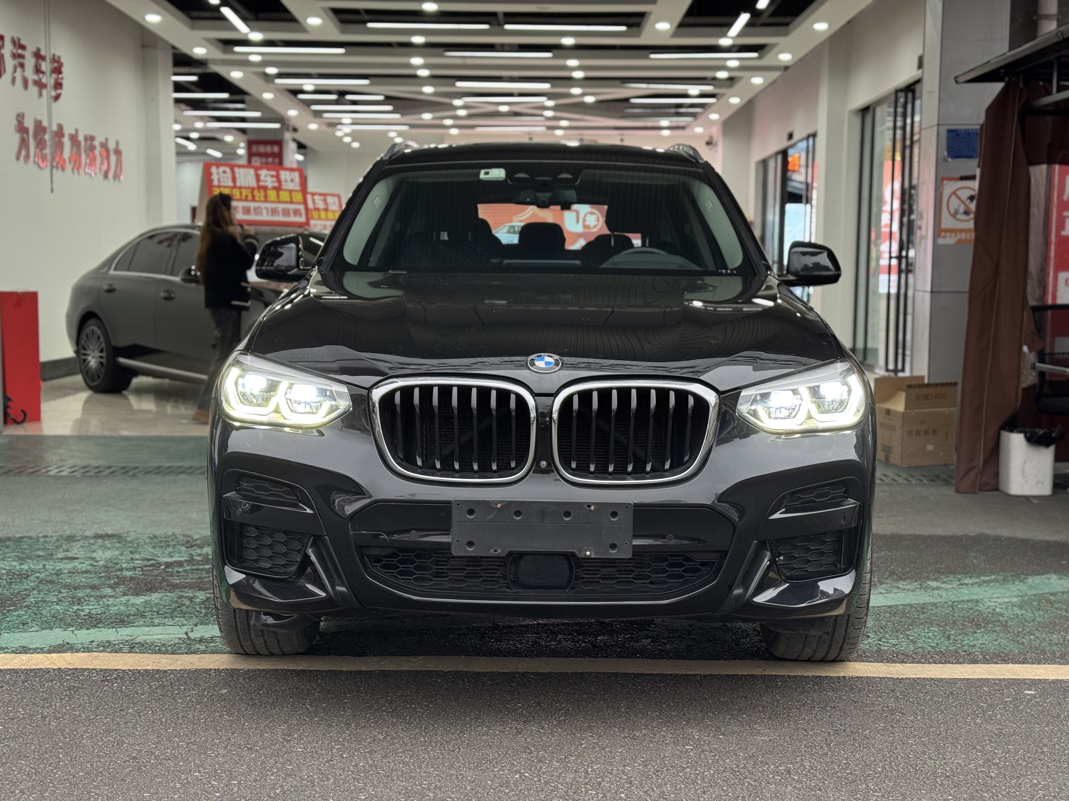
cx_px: 534
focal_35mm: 48
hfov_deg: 39.7
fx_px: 1482
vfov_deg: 30.3
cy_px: 400
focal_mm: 6.76
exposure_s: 1/56
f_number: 1.78
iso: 125
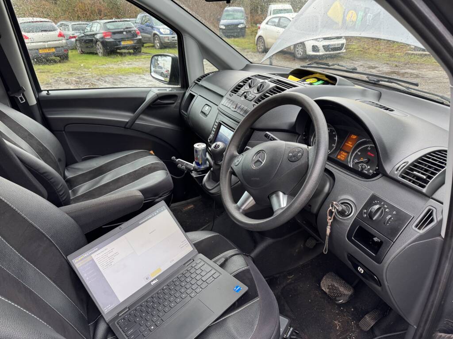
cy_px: 170
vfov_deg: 56.8
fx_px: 314
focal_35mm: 24
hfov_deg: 71.6
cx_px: 226
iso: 125
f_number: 1.78
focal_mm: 6.76
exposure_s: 1/121
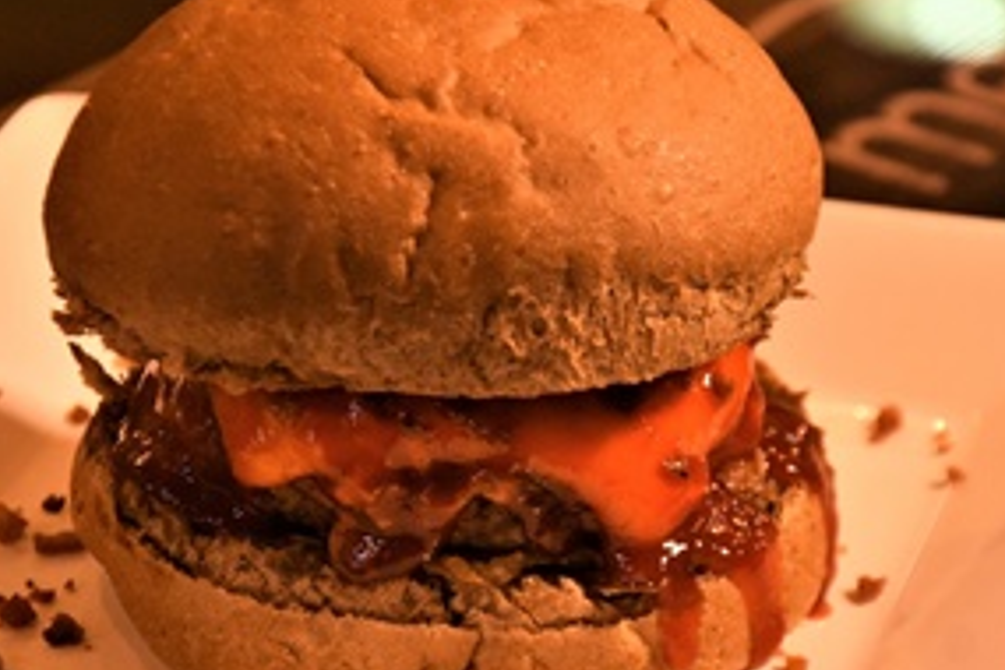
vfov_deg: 5.9
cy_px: 370
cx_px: 656
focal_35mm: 231
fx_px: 6448
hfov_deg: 8.9
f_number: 5.6
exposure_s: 1/60
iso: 3200
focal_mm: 98
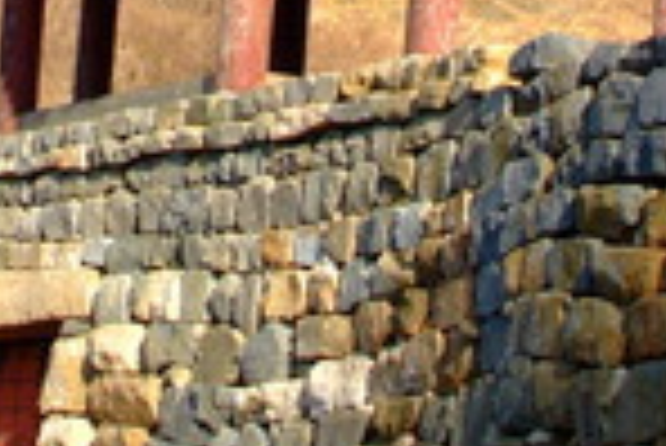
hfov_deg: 10.4
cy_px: -54
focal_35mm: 198
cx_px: 272
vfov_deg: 6.9
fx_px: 3667
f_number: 5.6
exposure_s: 1/125
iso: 100
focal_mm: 28
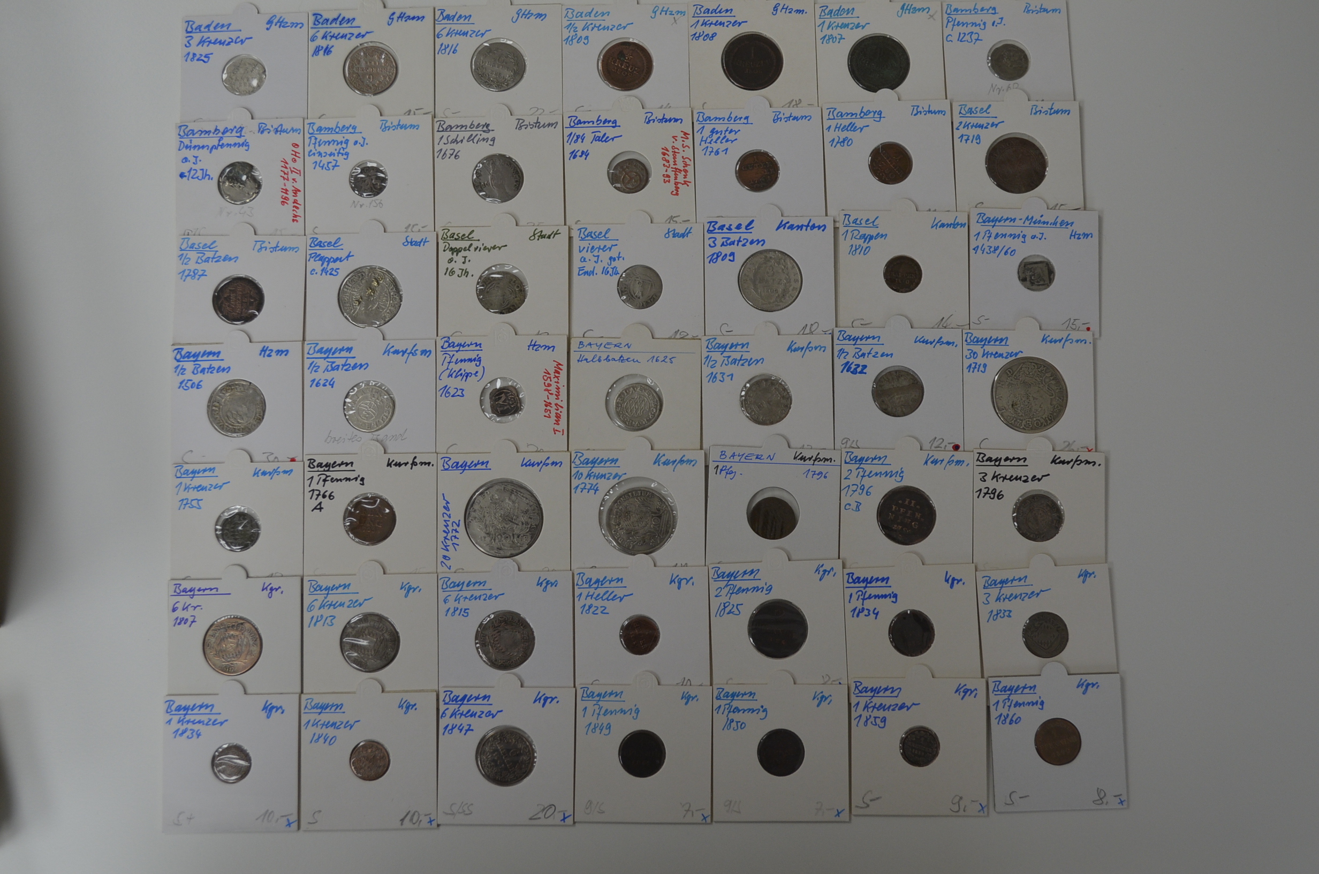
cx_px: 660
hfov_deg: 43.7
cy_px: 437
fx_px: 1645
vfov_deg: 29.7
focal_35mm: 45
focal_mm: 30
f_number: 5
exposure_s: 1/100
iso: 400
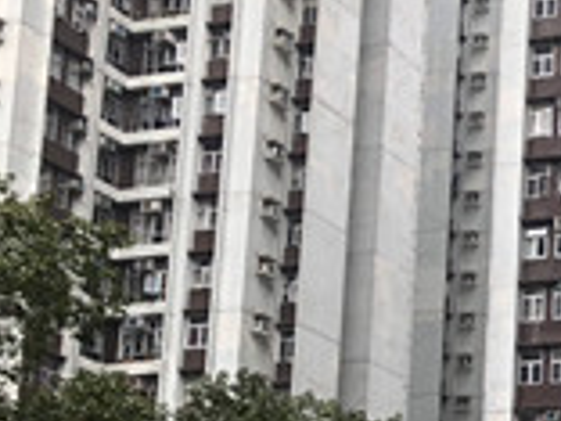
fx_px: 1750
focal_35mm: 108
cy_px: 569
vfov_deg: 13.2
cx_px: 935
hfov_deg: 16.0
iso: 20
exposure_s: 1/264
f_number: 1.8
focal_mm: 3.99
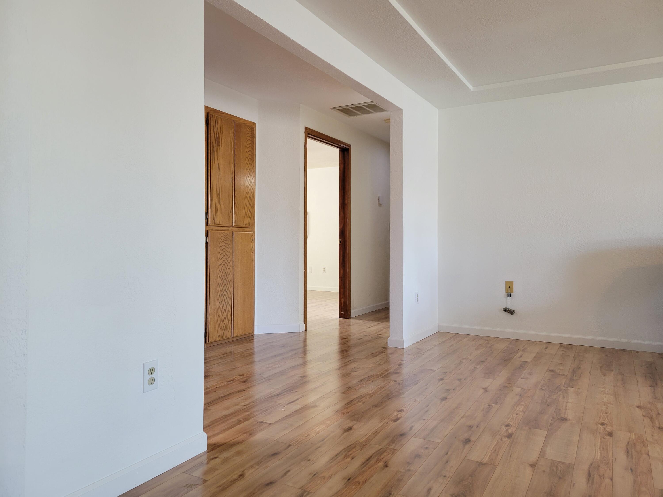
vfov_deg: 53.1
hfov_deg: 67.3
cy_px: 248
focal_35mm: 26
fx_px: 498
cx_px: 332
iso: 160
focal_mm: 5.4
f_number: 1.8
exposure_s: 1/120
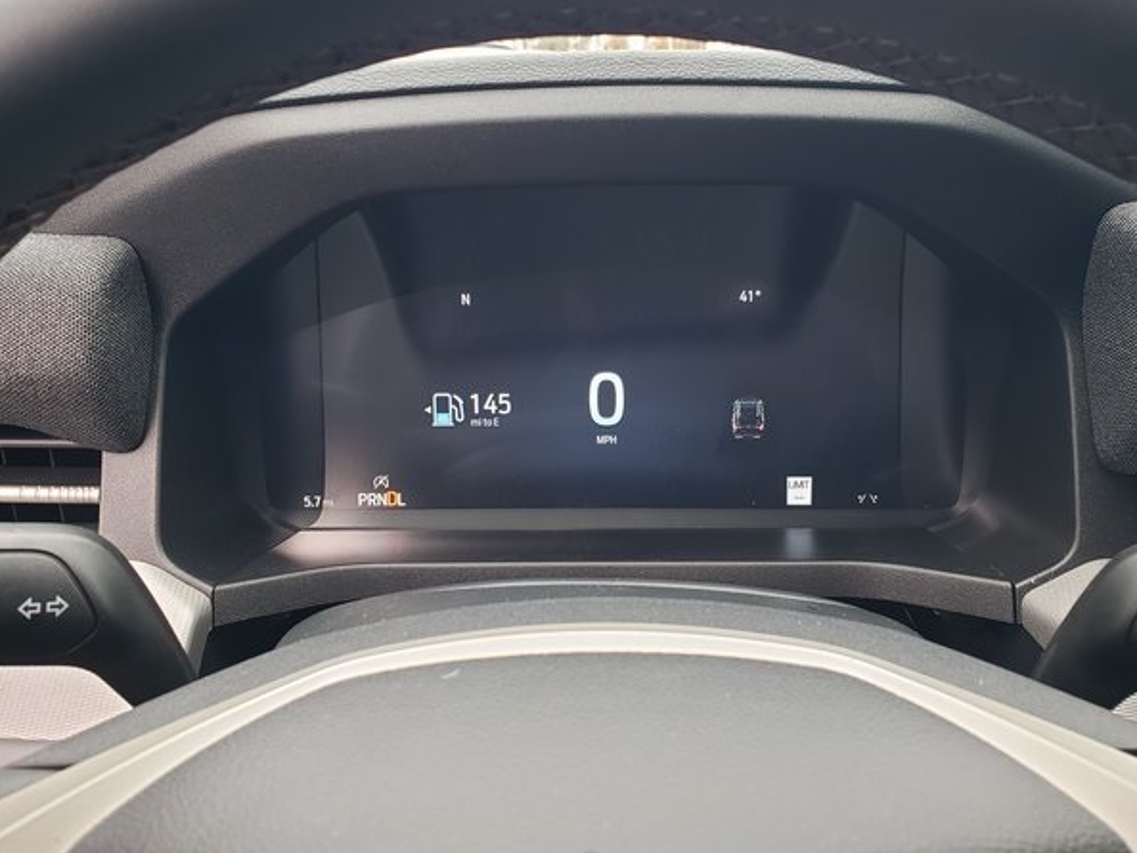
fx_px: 920
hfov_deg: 63.4
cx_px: 603
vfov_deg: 49.8
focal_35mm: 28
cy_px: 413
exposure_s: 1/41
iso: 100
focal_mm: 4.3
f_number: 2.4
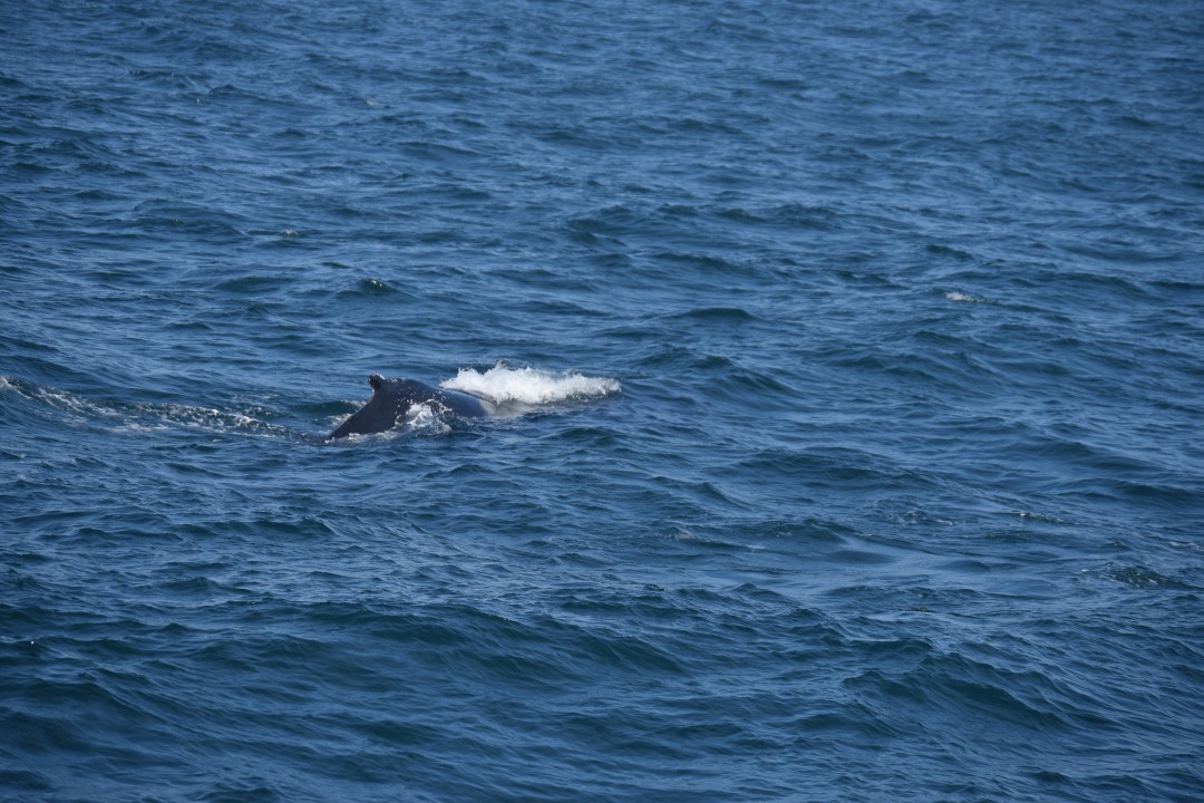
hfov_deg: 11.0
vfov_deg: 7.3
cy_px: 402
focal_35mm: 188
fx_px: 6270
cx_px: 602
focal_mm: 125
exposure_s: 1/1600
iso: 200
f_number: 5.6
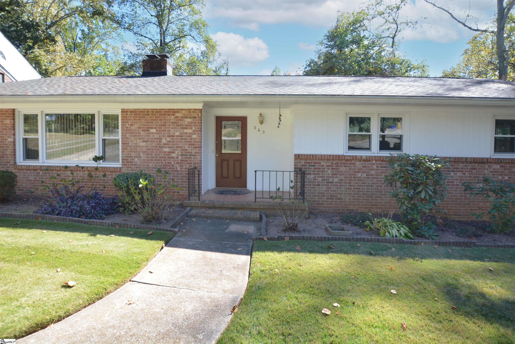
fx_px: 236
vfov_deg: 72.1
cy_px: 172
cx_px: 258
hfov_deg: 95.0
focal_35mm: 16
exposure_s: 1/160
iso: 400
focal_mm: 11
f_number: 6.3
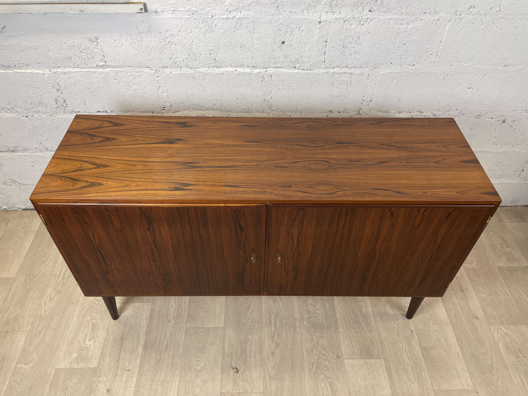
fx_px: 397
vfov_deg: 53.1
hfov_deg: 67.3
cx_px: 264
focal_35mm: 26
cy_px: 198
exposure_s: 1/100
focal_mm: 4.2
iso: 50
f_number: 1.6
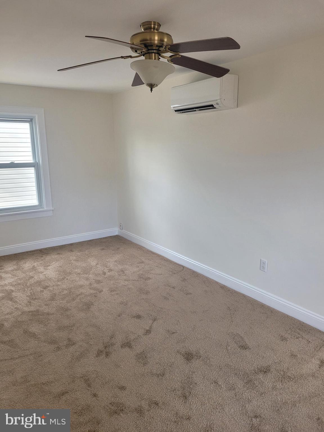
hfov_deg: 53.1
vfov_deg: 67.3
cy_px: 216
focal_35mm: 26
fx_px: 324
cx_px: 162
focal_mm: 5.4
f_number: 1.8
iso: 160
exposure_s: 1/120
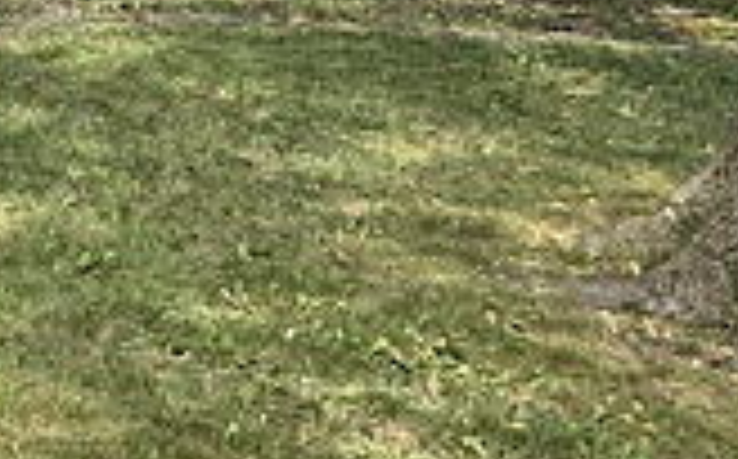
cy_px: -209
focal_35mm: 68
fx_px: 1366
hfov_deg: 21.5
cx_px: -540
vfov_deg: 17.4
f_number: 2.2
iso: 40
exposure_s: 1/520
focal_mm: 2.22
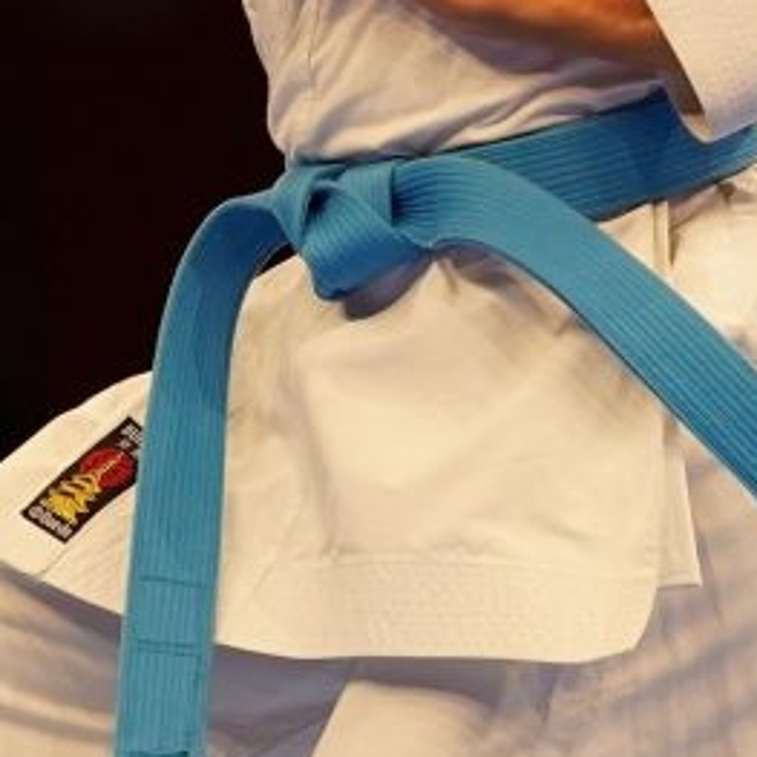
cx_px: 380
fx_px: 27216
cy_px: 288
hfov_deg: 1.6
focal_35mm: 1100
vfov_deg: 1.6
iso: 1250
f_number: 2.8
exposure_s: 1/500
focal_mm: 189
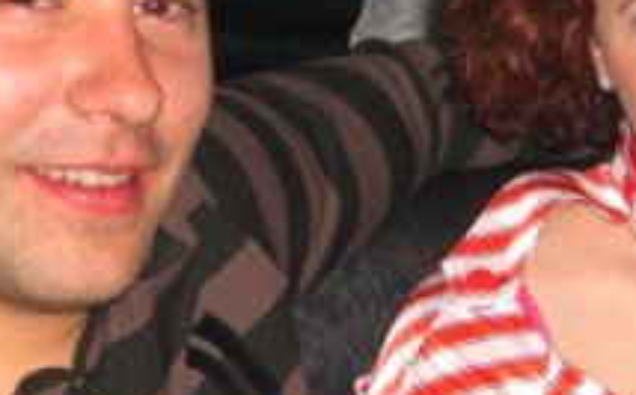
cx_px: 431
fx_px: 2371
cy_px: 226
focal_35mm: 137
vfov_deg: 9.5
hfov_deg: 15.2
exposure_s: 1/60
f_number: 3.1
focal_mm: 9.5
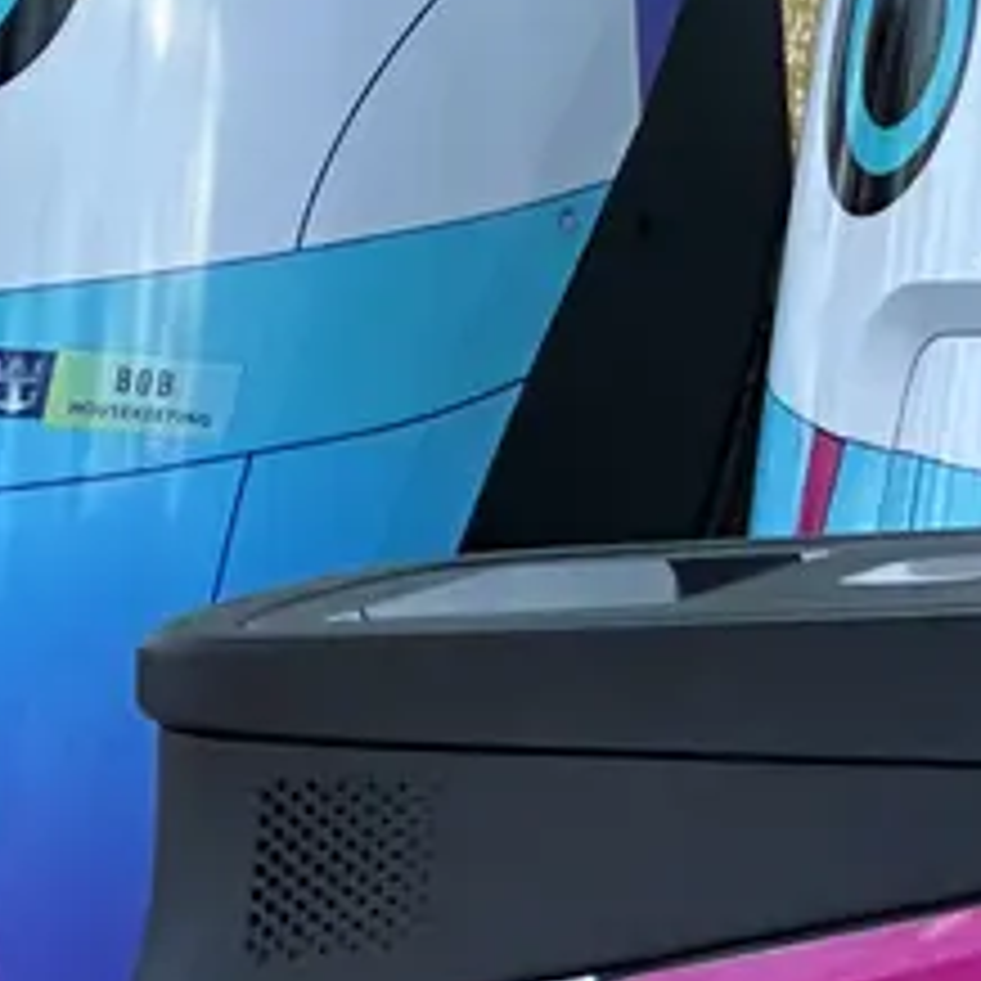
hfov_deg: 4.7
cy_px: 837
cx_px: 504
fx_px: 12023
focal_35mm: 375
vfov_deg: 4.7
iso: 100
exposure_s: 1/195
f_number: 2.8
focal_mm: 9
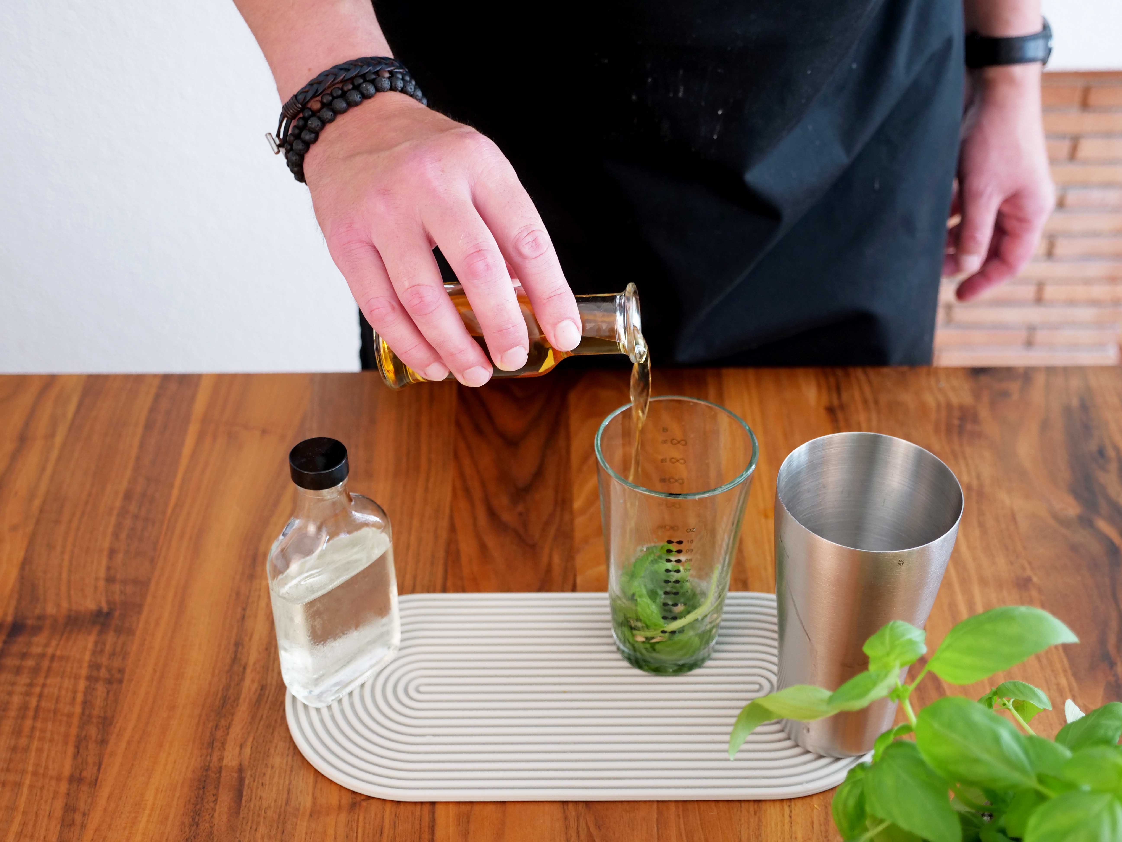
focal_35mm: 52
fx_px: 1685
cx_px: 561
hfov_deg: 36.8
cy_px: 421
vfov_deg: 28.0
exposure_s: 1/60
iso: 500
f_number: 2.8
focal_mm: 26
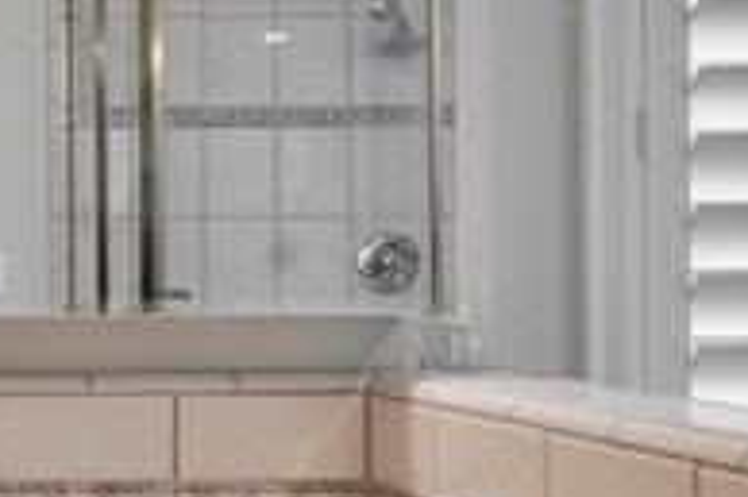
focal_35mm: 74
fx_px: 1536
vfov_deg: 18.4
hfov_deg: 23.0
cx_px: -320
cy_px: 295
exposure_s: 1/20
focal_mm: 14
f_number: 8
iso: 3200
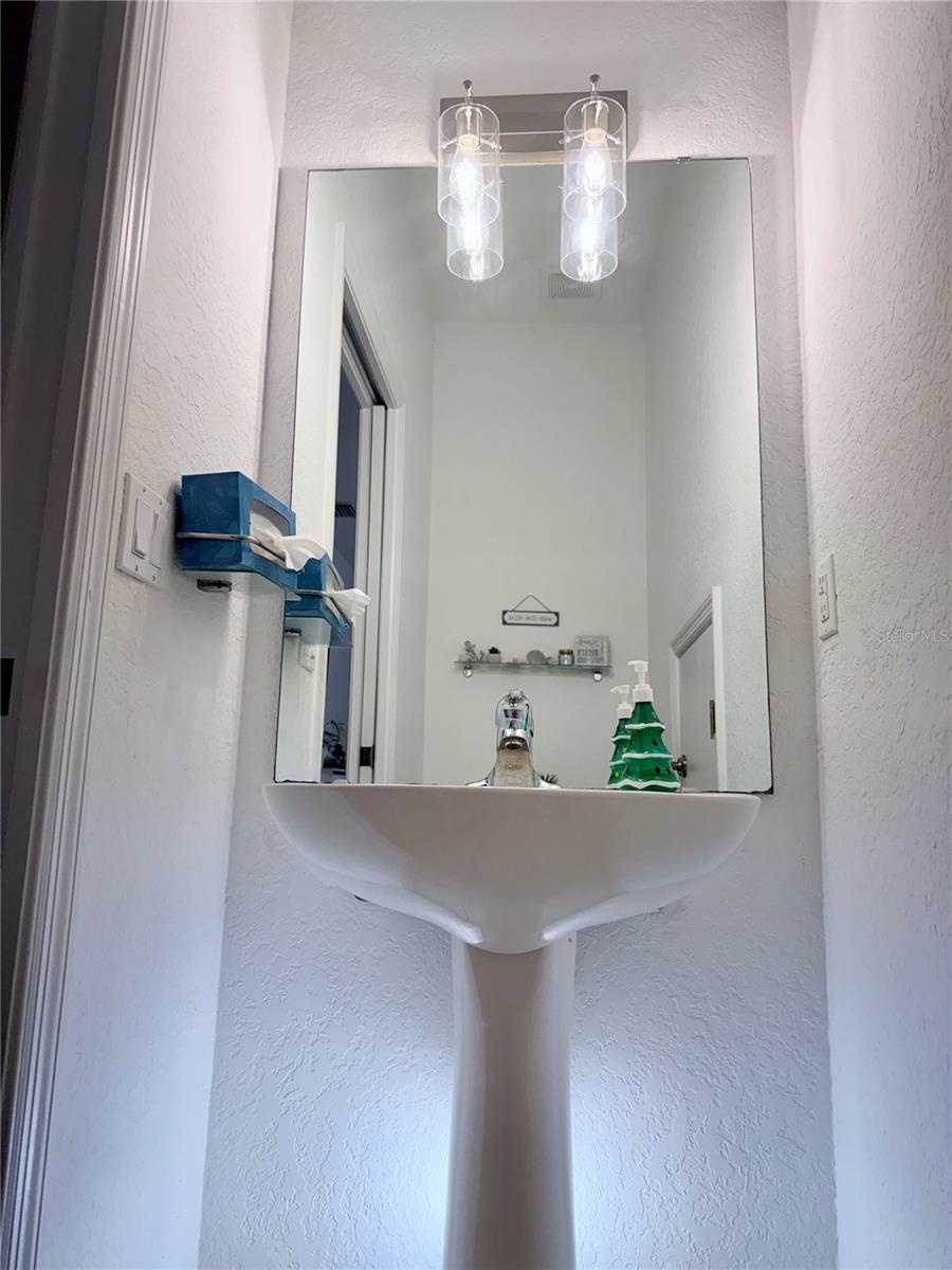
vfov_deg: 71.6
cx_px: 476
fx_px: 880
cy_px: 635
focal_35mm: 24
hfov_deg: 56.8
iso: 160
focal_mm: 6.76
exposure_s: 1/232
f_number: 1.78
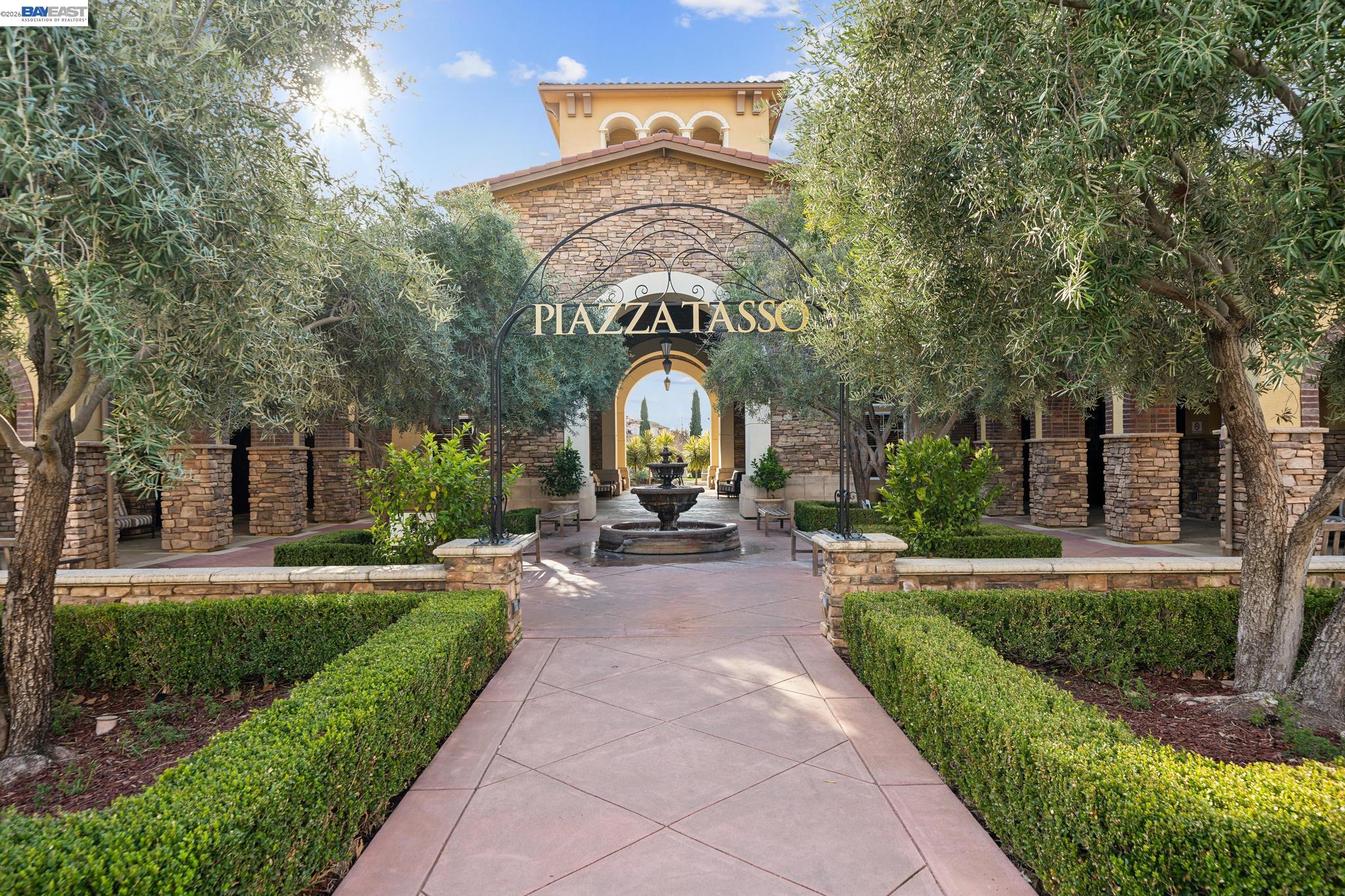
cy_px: 448
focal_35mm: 21
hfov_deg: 81.2
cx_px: 672
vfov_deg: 59.5
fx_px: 784
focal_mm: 21
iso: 100
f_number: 7.1
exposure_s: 1/40
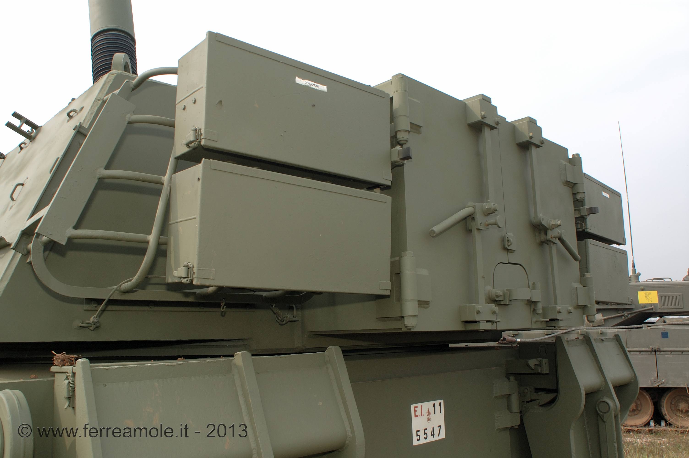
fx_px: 574
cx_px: 344
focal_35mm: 30
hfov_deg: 62.0
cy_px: 229
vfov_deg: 43.5
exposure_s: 1/125
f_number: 9
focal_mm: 20
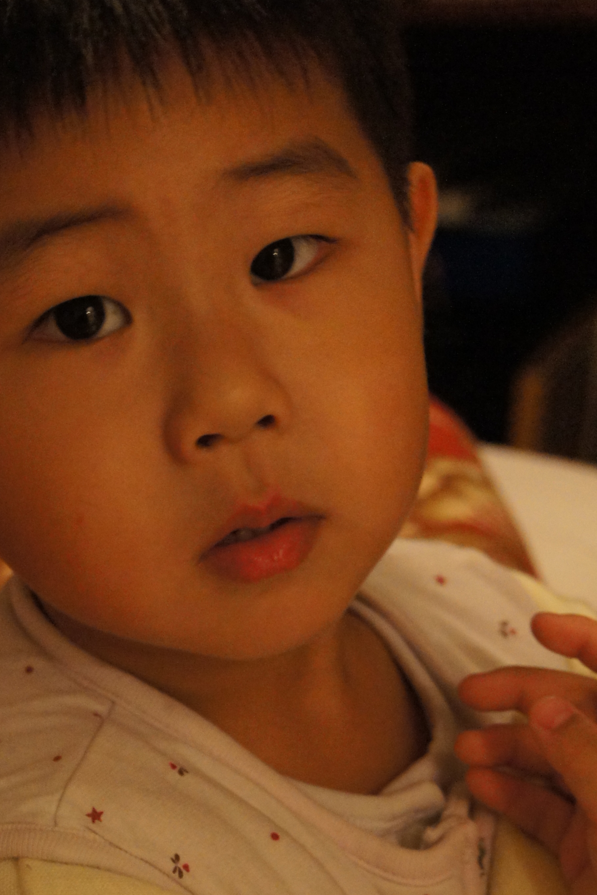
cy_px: 633
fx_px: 3158
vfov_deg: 16.1
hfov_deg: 10.8
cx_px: 289
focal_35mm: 127
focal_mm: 50
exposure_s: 1/13
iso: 1600
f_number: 5.6
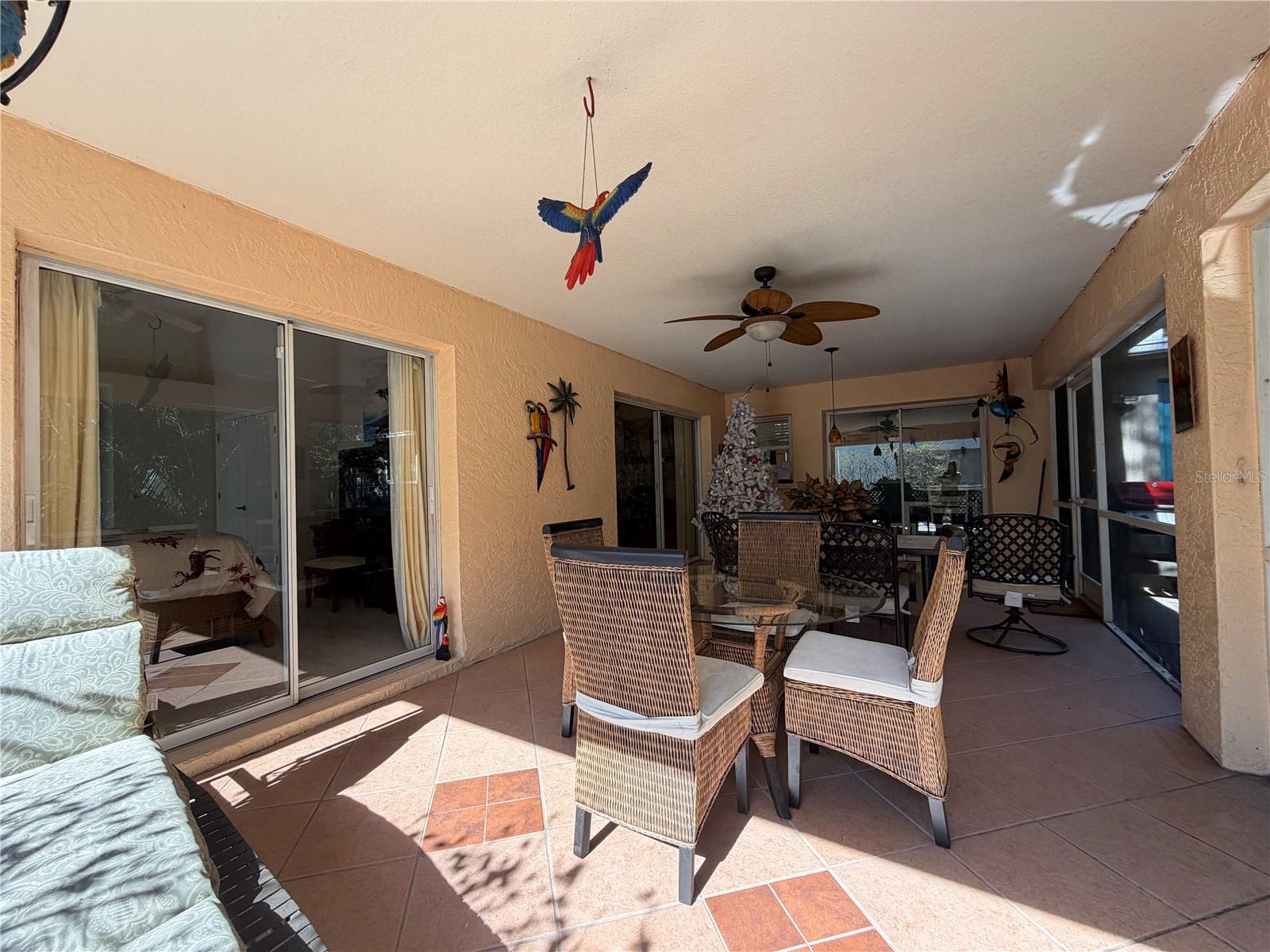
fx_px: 514
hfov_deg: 102.1
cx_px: 635
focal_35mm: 14
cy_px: 476
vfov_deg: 85.7
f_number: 2.2
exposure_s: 1/156
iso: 50
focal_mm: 2.22
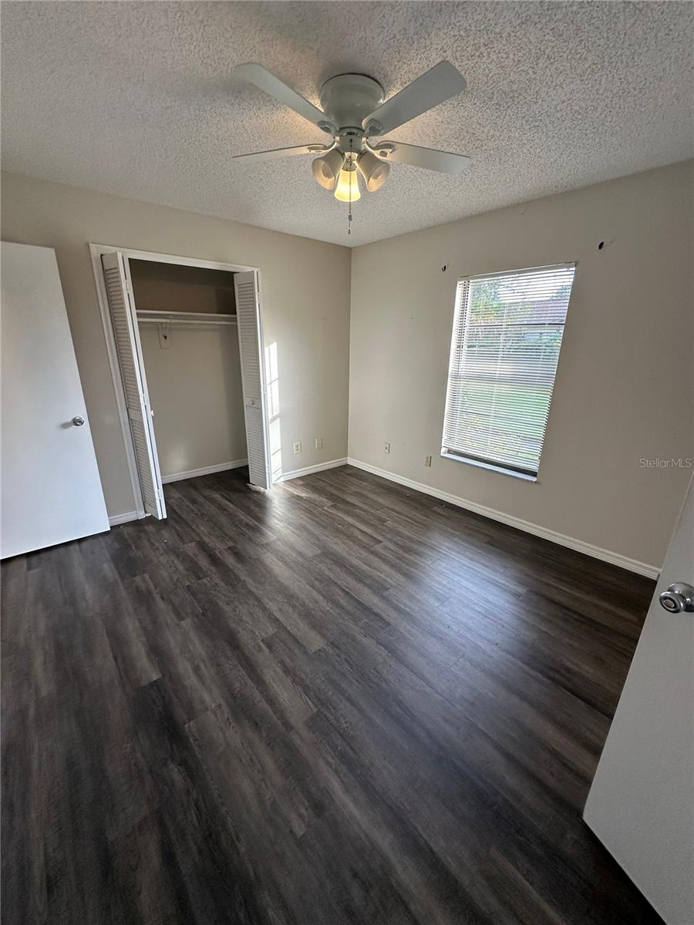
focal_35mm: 14
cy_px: 462
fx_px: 374
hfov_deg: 85.7
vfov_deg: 102.1
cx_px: 347
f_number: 2.2
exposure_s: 1/120
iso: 125
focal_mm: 2.22
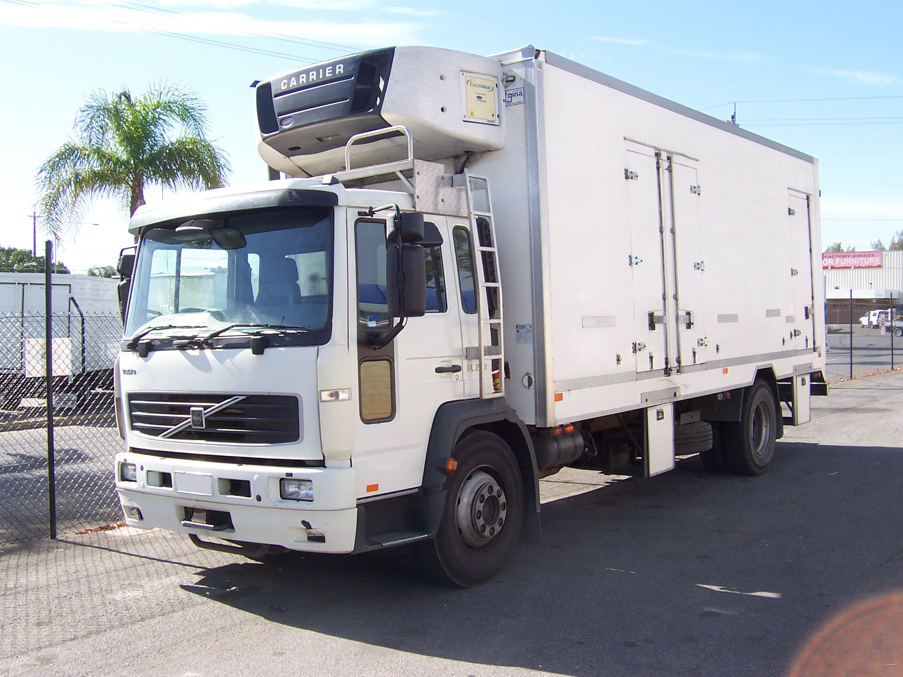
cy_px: 338
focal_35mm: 35
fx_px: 913
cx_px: 452
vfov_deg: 40.7
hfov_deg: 52.6
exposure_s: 1/250
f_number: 5.6
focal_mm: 5.6
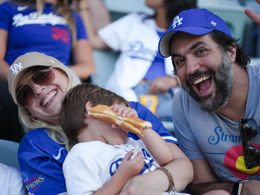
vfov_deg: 16.1
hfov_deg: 21.3
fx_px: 691
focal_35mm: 92
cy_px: 98
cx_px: 135
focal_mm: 85
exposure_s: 1/16000
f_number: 1.8
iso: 4000
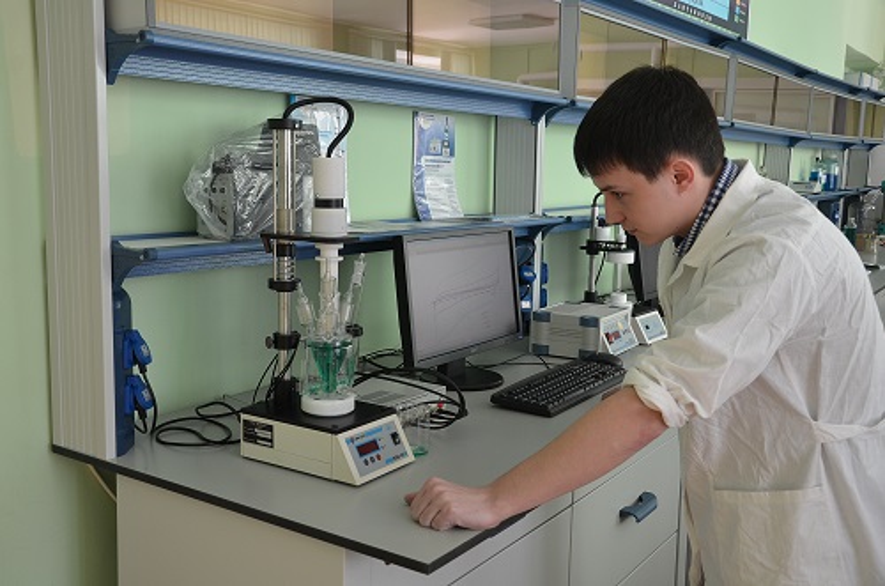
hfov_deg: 51.4
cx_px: 442
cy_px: 293
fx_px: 920
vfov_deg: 35.3
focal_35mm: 38
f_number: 4
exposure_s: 1/60
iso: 400
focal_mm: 25
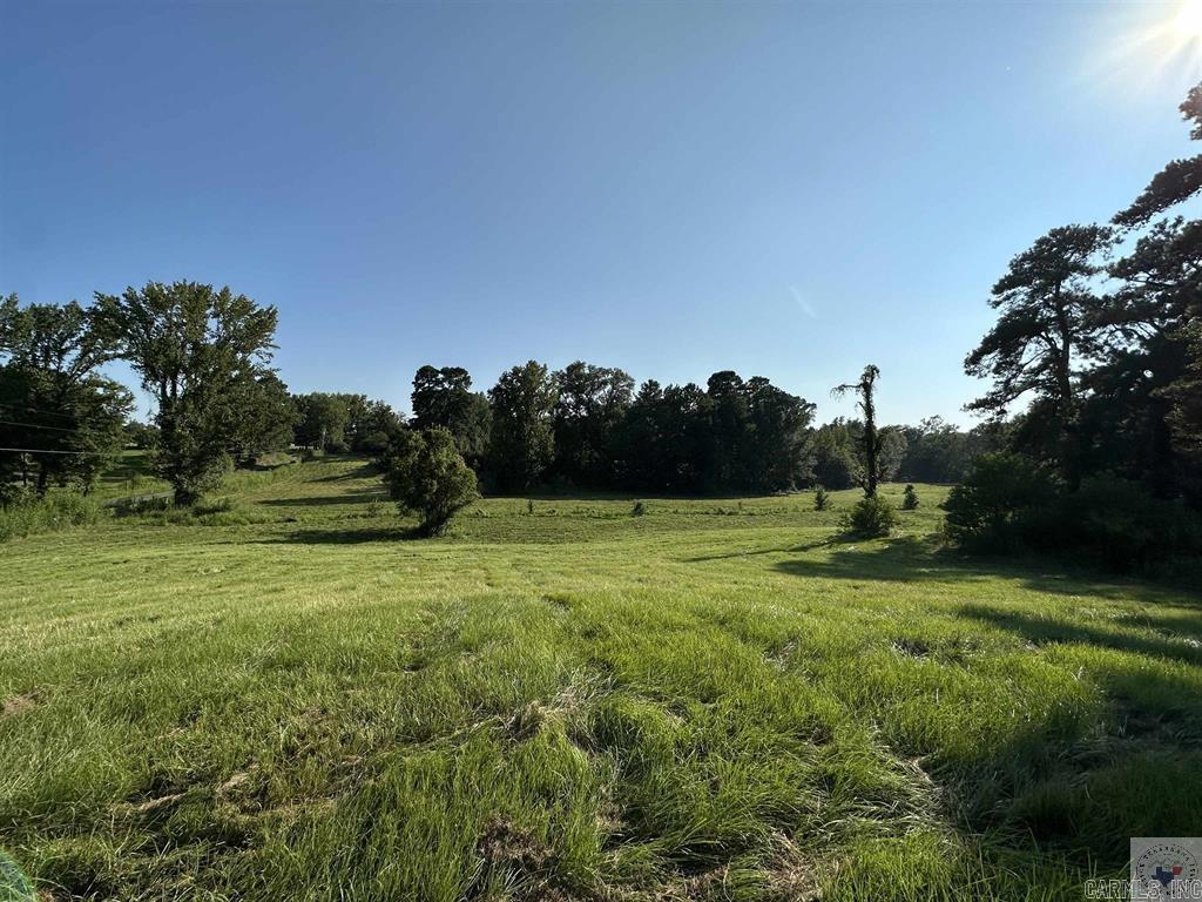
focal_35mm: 14
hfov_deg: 102.1
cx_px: 601
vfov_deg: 85.7
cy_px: 451
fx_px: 486
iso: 50
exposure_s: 1/6897
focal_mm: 2.22
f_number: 2.2
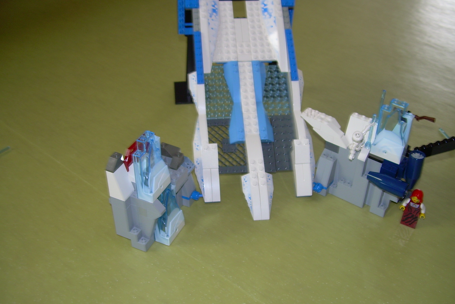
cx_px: 225
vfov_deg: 33.4
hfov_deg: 48.5
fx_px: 506
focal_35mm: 40
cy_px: 143
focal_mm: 6.3
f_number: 2.8
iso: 50
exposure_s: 1/30
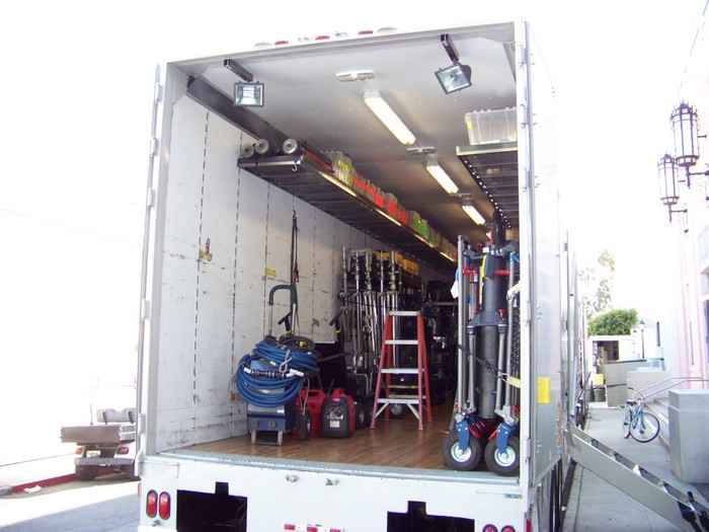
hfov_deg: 51.4
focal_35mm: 36
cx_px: 354
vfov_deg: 39.7
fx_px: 737
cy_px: 266
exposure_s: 1/80
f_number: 2.8
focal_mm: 5.85
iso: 72
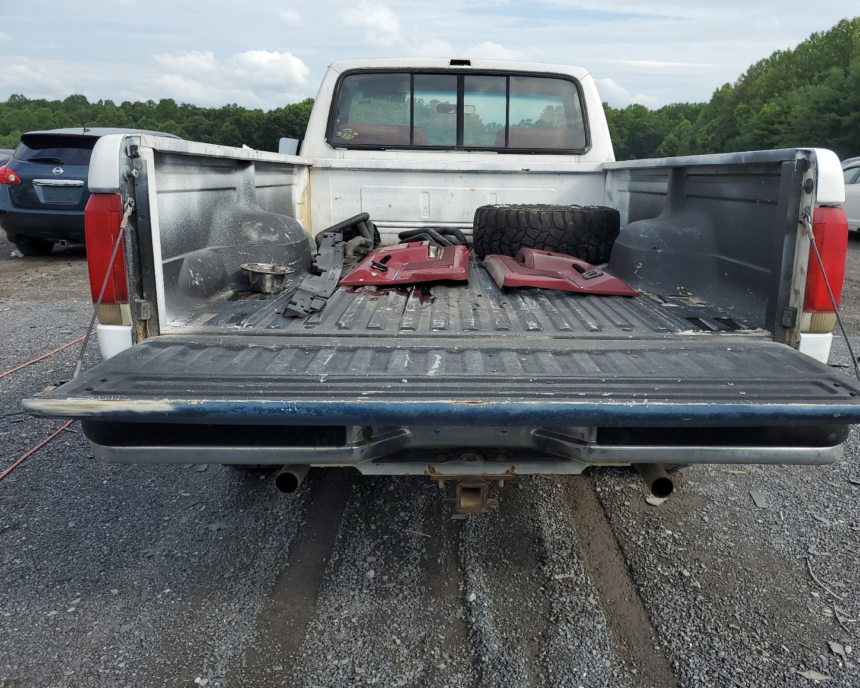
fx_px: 713
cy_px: 337
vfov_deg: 51.5
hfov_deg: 62.1
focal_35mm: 28
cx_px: 463
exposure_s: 1/2500
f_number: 1.5
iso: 50
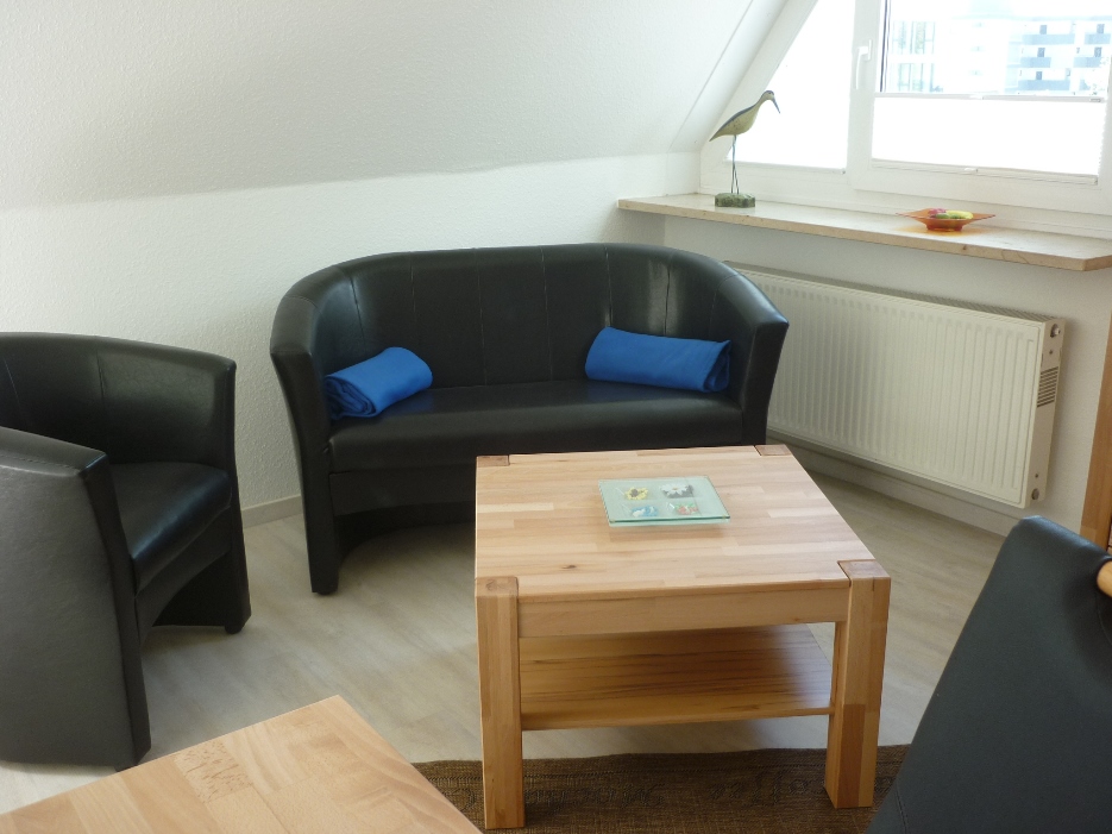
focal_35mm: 33
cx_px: 556
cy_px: 417
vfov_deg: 42.9
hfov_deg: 55.4
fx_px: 1060
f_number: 2.8
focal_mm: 5.5
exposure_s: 1/40
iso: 80
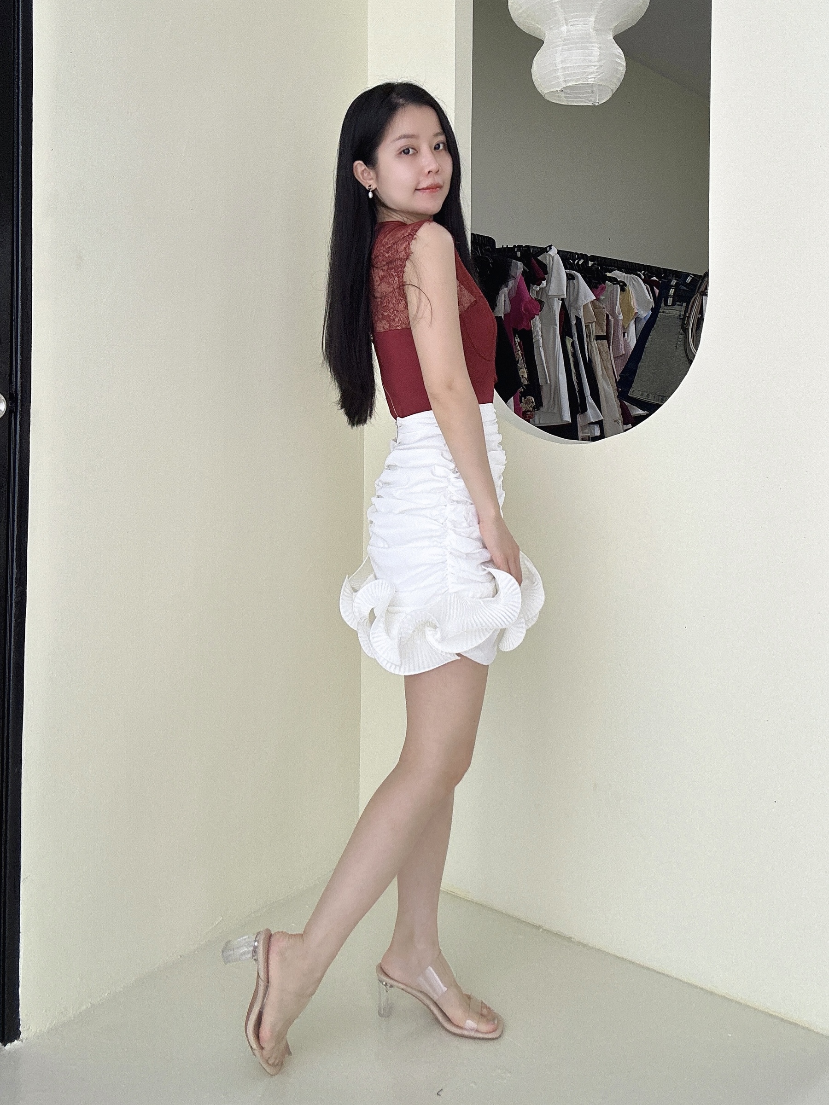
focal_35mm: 23
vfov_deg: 73.9
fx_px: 734
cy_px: 552
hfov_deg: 58.9
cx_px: 414
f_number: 1.9
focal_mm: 2.69
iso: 80
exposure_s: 1/88
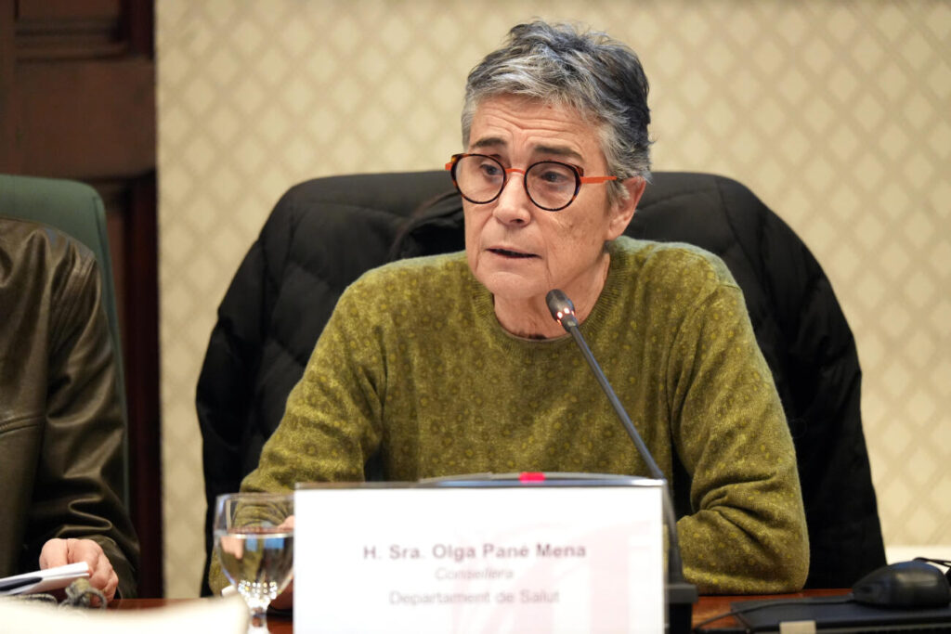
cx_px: 476
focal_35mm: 200
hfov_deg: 10.3
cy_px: 317
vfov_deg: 6.9
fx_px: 5284
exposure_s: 1/125
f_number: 4
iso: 6400
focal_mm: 200
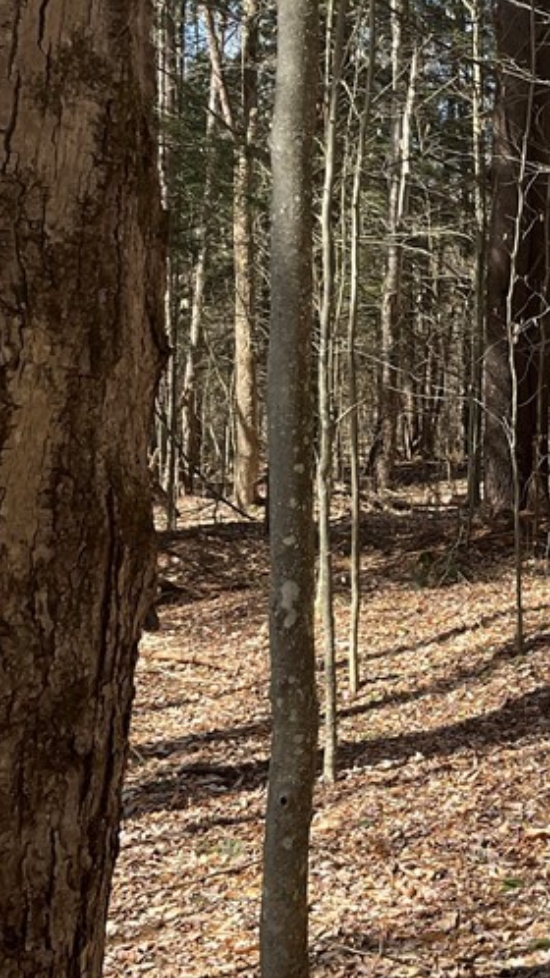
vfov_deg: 32.3
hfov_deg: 18.0
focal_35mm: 65
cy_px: 405
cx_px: 572
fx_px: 1686
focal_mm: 3
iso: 25
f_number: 1.8
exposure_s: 1/556
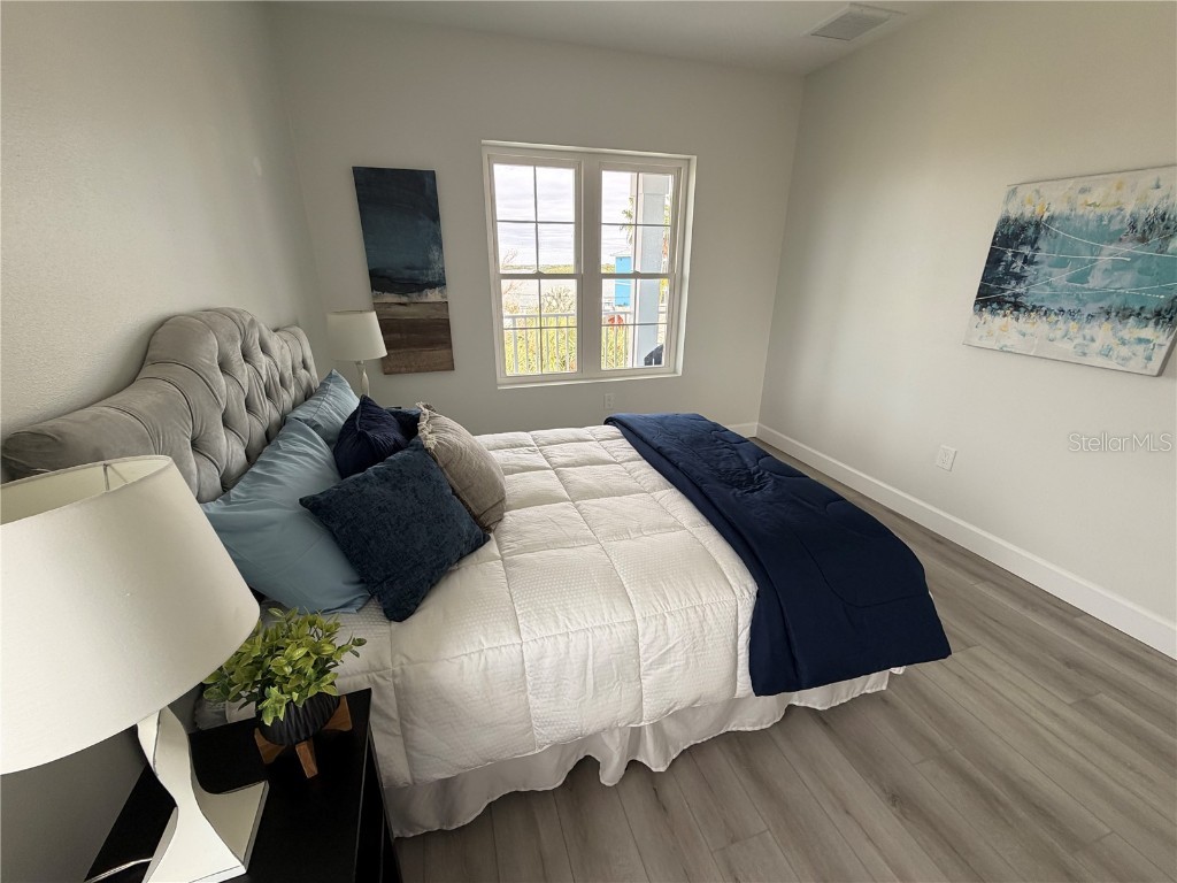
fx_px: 476
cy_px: 442
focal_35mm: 14
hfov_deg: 102.1
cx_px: 588
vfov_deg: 85.7
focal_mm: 2.22
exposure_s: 1/121
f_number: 2.2
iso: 80
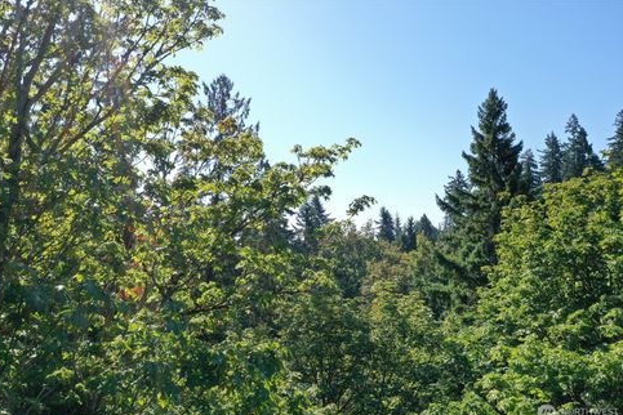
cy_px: 213
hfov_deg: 63.7
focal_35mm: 29
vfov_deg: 45.0
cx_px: 307
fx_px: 502
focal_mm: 10.26
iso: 100
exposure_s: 1/320
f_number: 5.6
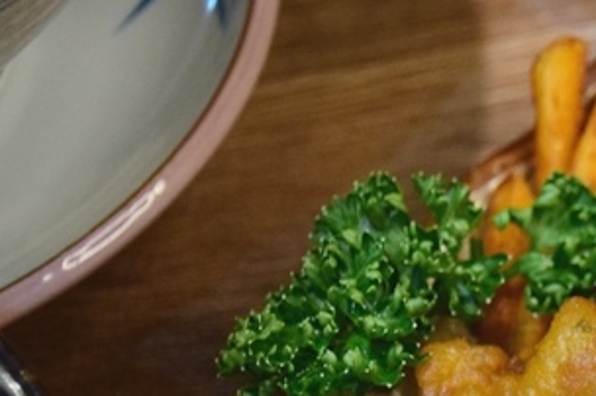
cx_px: 876
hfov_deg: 11.7
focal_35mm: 168
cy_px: 391
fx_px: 2778
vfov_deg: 8.1
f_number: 4.2
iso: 1600
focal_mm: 34
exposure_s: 1/80
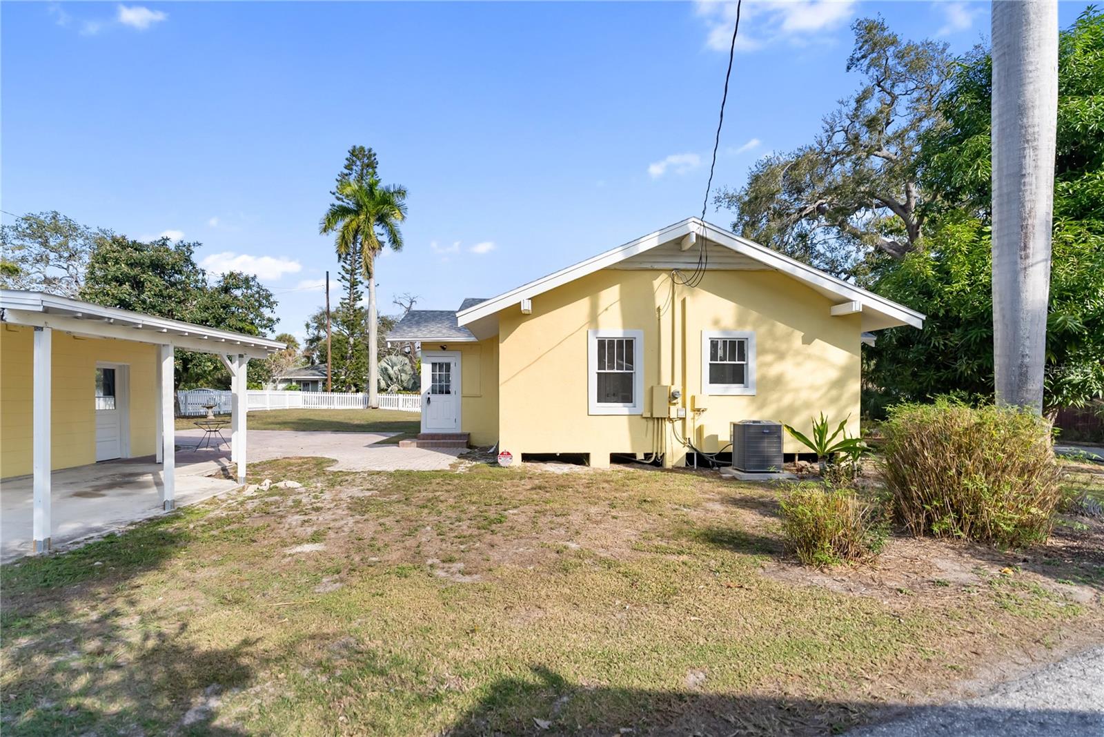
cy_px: 368
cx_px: 552
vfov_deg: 73.8
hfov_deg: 96.7
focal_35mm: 16
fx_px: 491
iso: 160
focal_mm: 16
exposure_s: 1/3200
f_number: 2.8
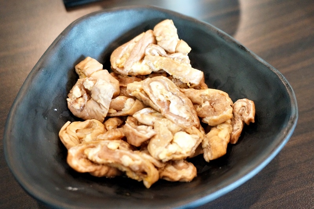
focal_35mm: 36
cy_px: 104
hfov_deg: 53.2
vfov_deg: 36.8
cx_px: 157
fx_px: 314
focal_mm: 24
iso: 3200
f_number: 4.5
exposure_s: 1/60
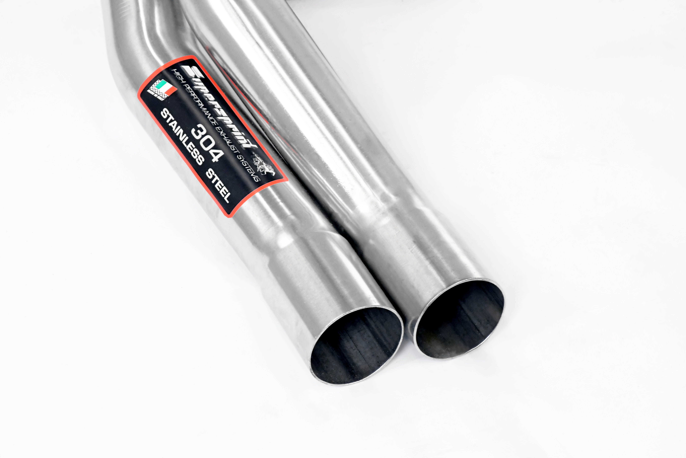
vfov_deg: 8.2
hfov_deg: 12.2
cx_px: 343
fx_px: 3201
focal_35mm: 168
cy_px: 229
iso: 4000
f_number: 13
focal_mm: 112
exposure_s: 1/160
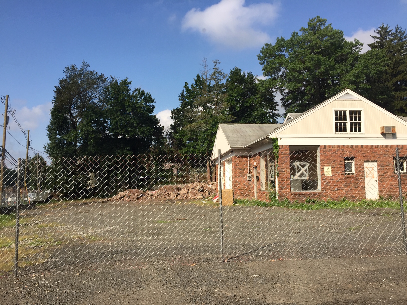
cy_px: 152
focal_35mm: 29
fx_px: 341
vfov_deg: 48.2
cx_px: 204
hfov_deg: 61.7
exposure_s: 1/1276
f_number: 2.2
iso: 32
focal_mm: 4.15
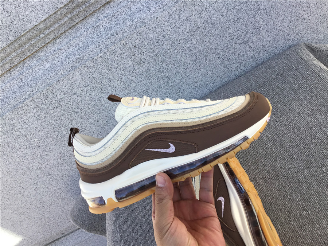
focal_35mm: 31
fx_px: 294
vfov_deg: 45.4
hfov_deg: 58.4
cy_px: 123
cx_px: 164
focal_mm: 3.3
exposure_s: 1/369
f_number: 2.4
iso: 25
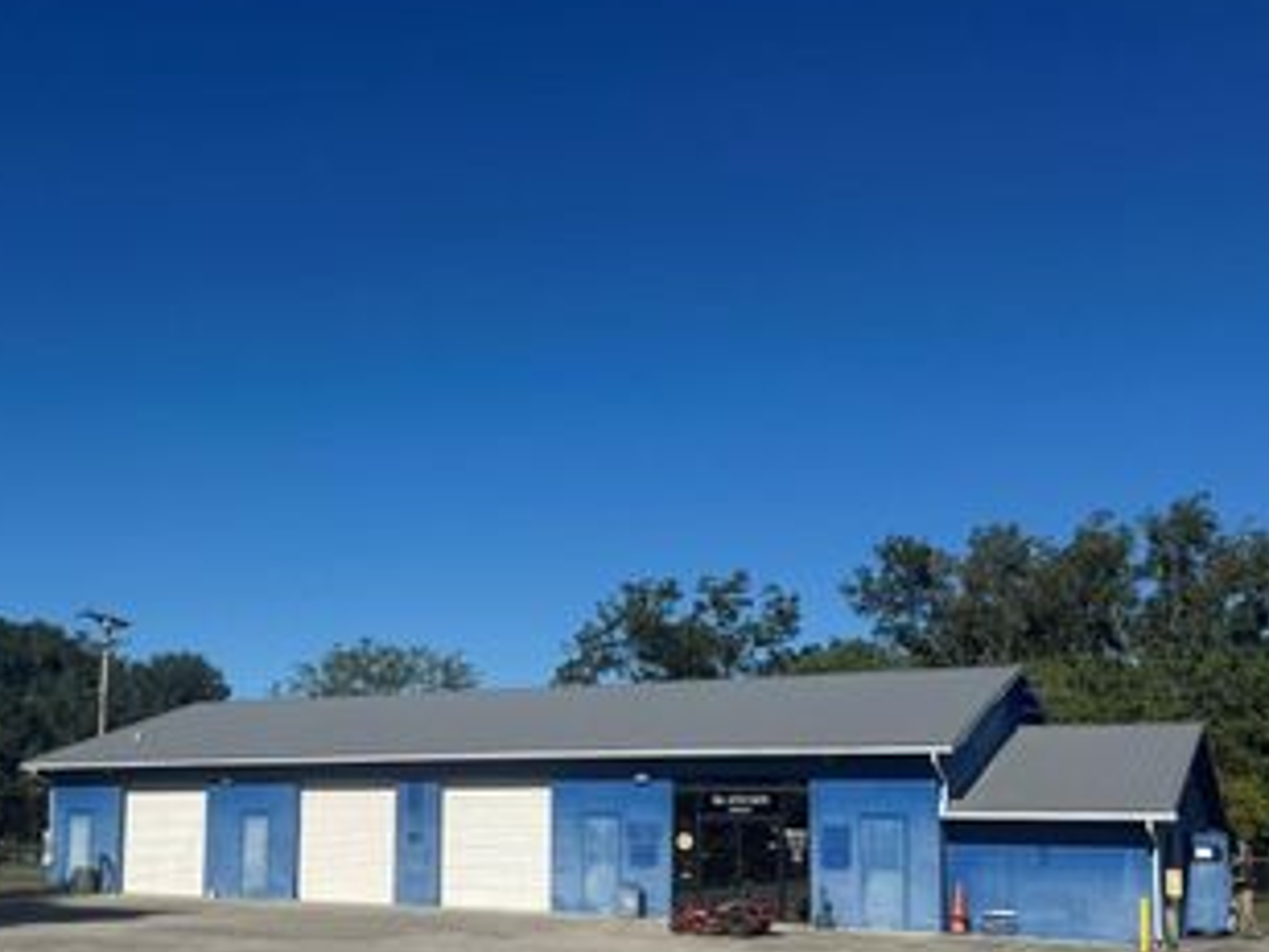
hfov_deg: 47.6
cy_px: 715
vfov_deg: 36.0
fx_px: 1430
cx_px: 507
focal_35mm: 39
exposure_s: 1/7937
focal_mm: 6.76
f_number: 1.78
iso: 80
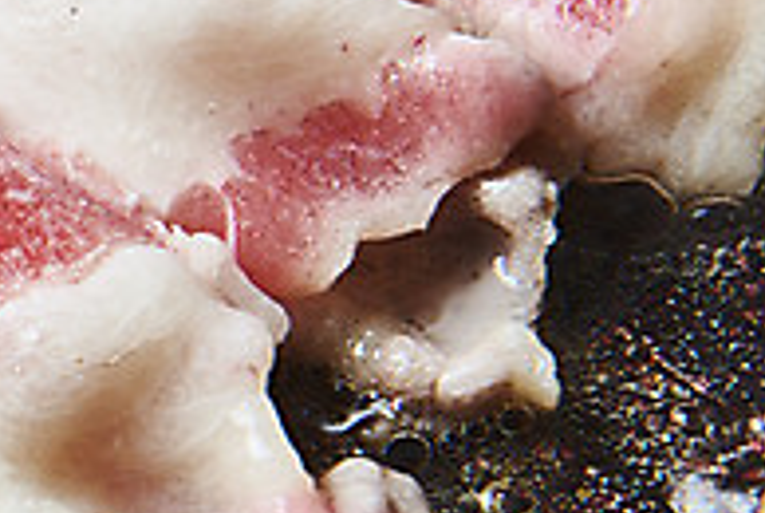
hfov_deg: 9.2
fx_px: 4597
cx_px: -408
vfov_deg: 6.4
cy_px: 379
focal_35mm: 216
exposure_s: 1/125
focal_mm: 70
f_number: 16
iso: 100
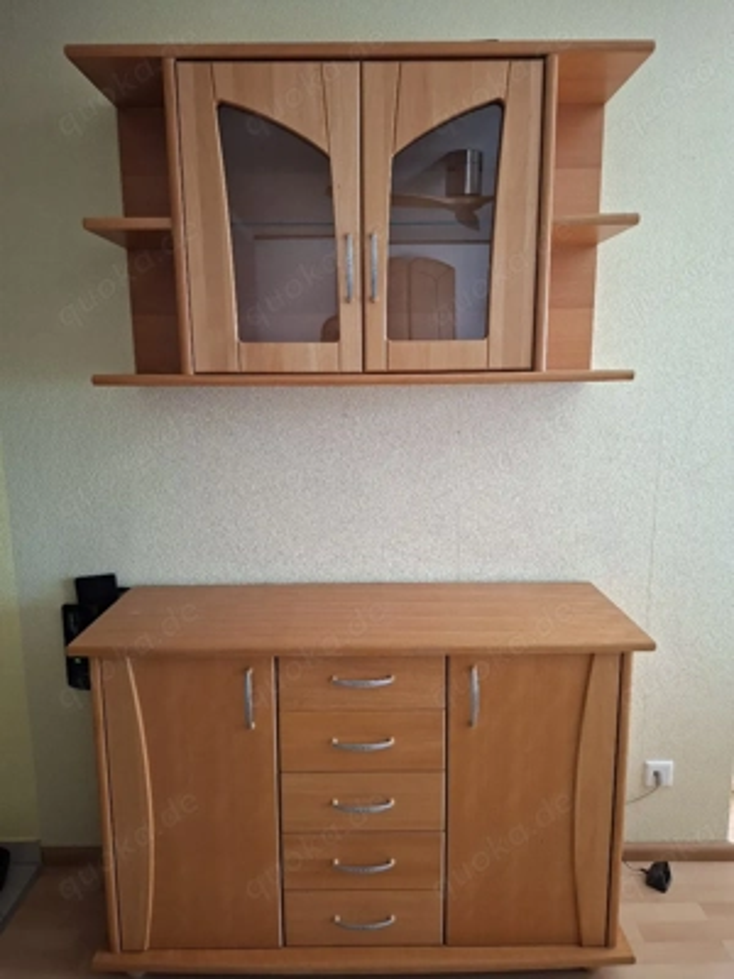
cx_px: 367
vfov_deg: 73.9
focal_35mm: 23
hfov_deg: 58.9
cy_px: 490
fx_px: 650
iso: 250
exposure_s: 1/33
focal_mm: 5.54
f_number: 1.8
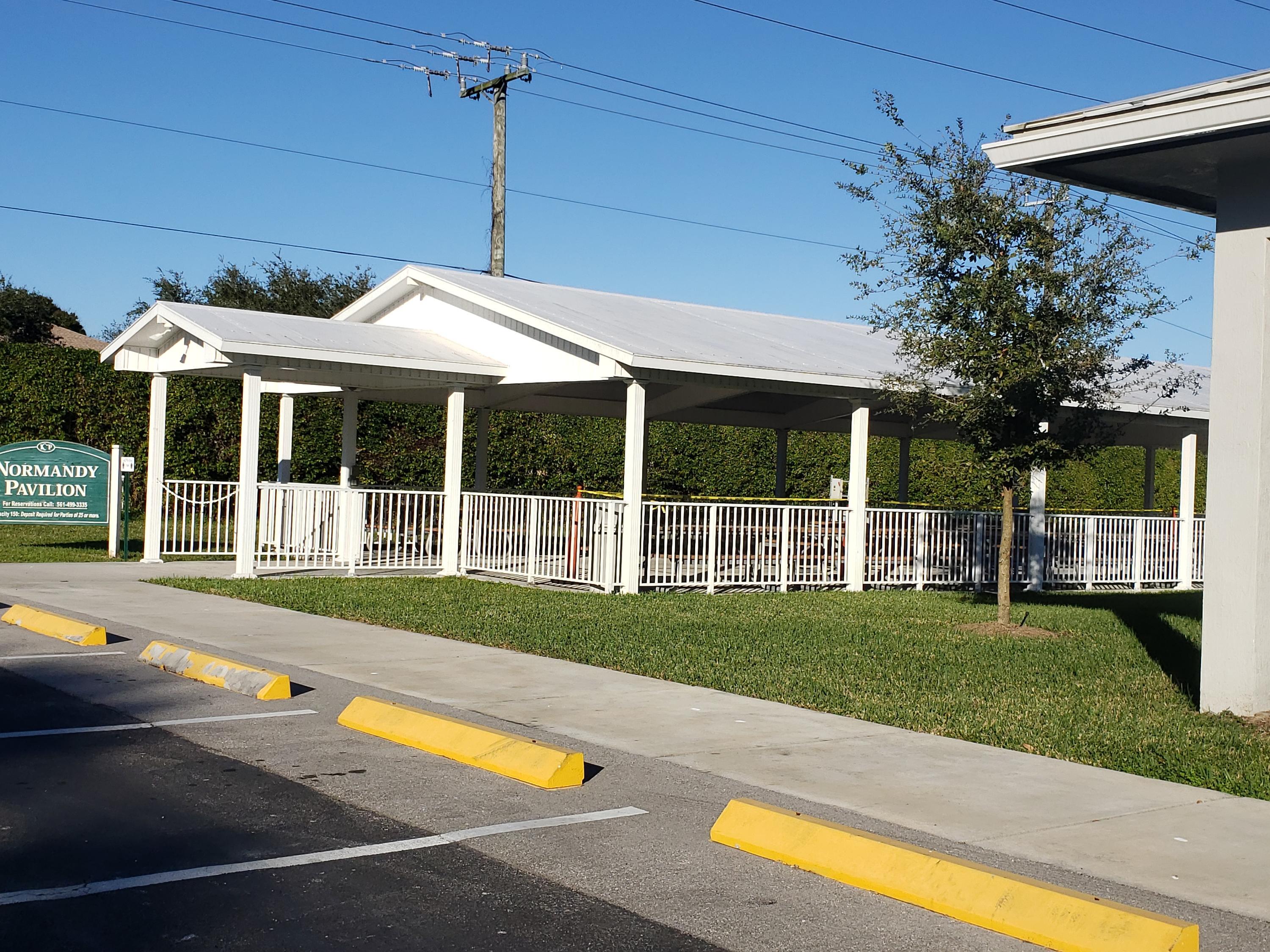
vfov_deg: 53.1
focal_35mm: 26
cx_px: 635
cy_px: 476
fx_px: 954
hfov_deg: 67.3
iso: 50
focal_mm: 4.3
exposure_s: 1/1930
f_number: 2.4
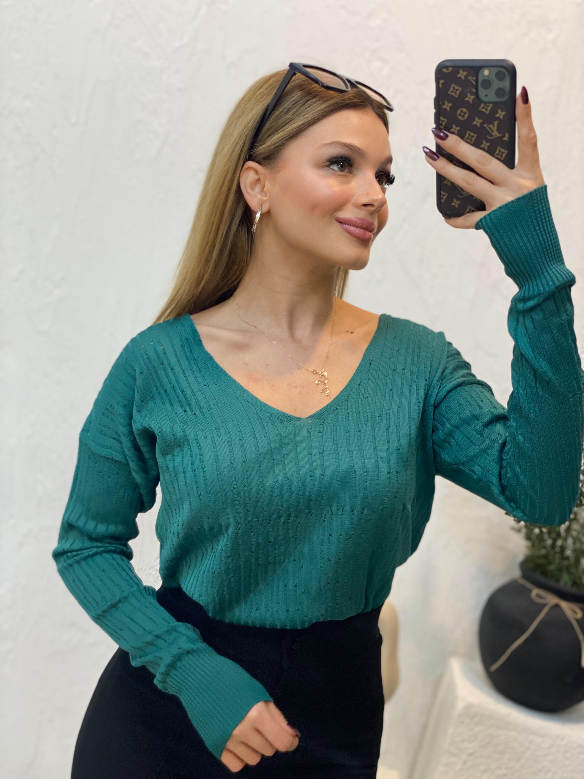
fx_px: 1170
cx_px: 292
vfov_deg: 36.8
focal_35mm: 52
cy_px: 390
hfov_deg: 28.0
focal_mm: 6
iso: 100
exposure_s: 1/100
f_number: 2
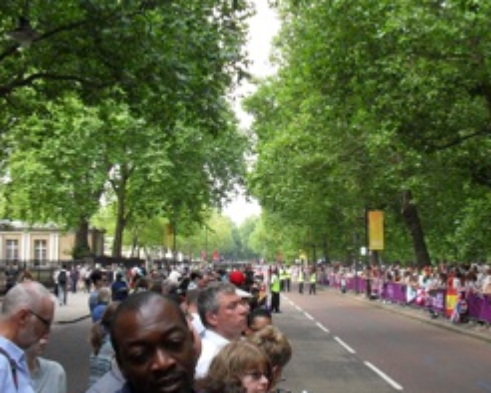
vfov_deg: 25.0
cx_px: 373
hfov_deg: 30.4
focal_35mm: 61
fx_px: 887
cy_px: 174
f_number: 3.2
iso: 100
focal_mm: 6.3
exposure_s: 1/180
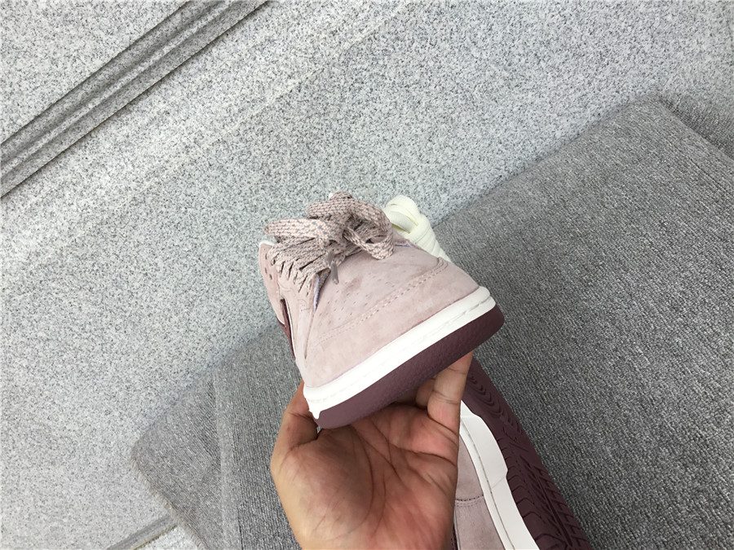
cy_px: 275
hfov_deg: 58.4
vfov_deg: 45.4
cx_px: 367
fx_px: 657
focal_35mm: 31
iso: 25
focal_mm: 3.3
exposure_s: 1/100
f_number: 2.4
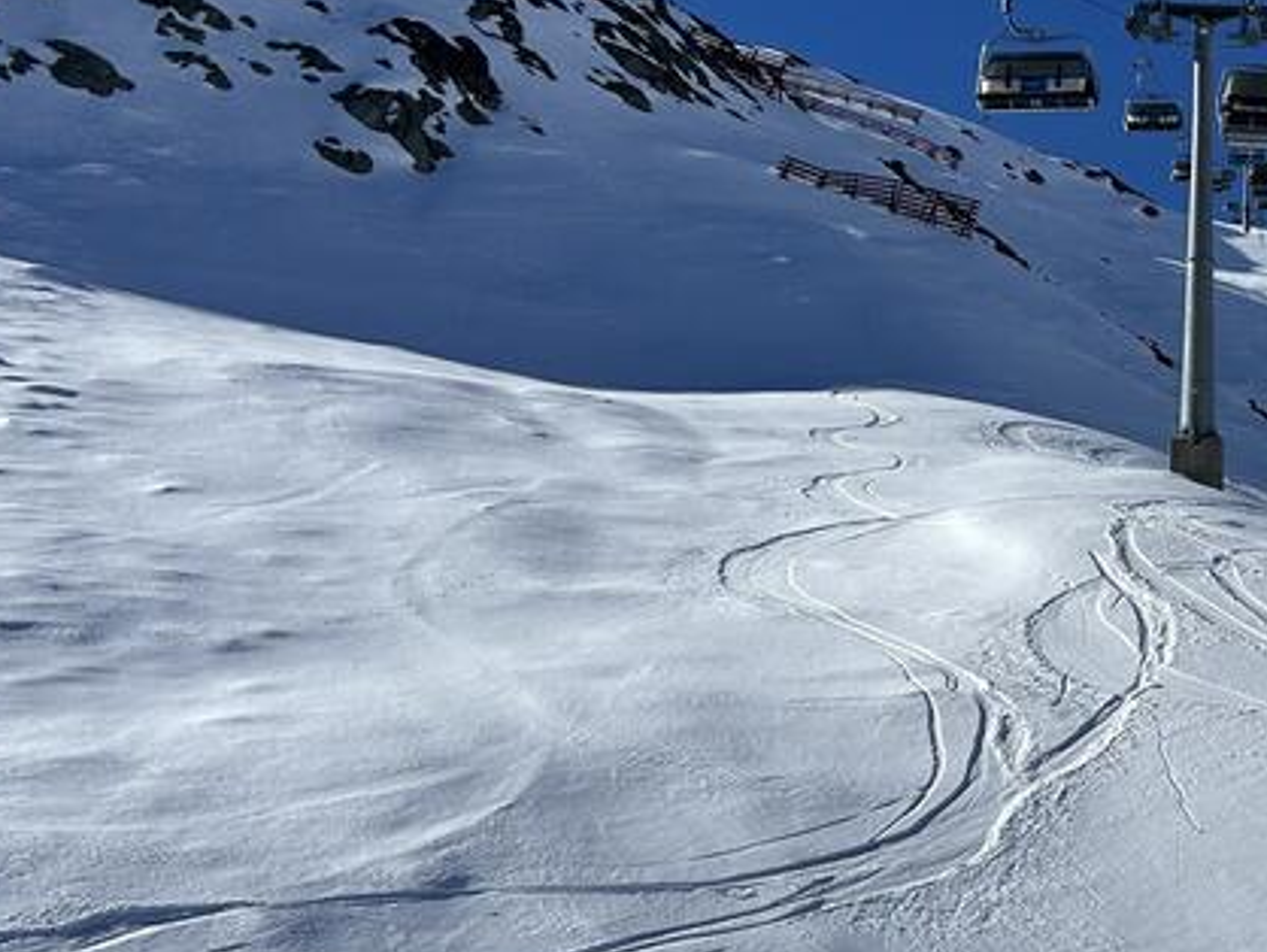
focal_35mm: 64
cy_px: 362
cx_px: 1425
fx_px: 2344
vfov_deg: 22.9
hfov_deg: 27.4
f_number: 1.5
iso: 50
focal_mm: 5.7
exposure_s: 1/9434
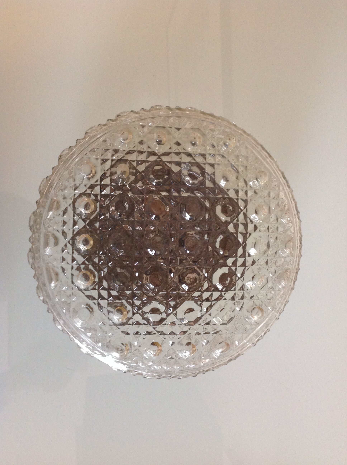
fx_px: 469
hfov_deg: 40.6
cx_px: 174
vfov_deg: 52.7
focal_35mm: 35
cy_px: 232
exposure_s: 1/17
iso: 200
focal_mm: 4.28
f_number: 2.4
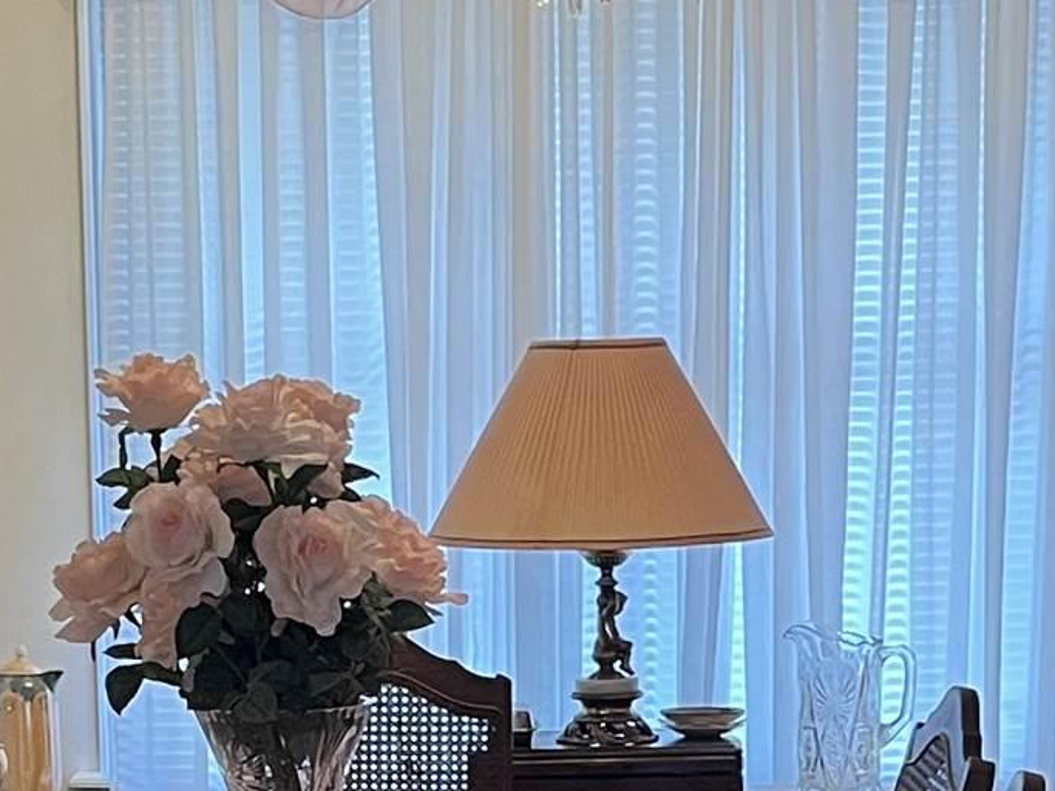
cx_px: 366
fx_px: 3565
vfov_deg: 12.4
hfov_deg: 16.8
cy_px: 964
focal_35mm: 117
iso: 160
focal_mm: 5.1
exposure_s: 1/60
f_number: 1.6
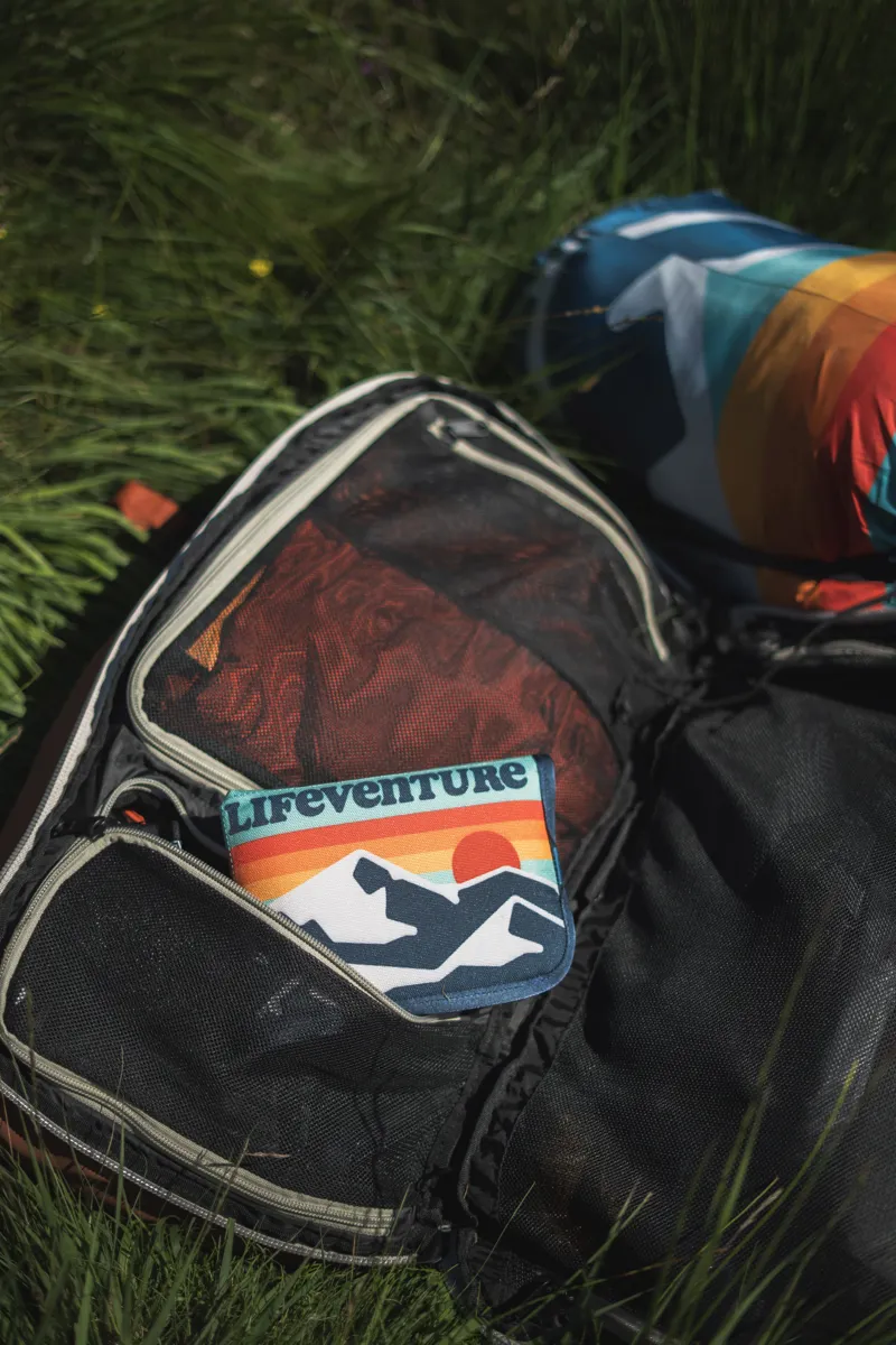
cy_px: 672
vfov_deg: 39.6
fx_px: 1867
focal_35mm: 50
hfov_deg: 27.0
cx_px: 448
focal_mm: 50
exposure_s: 1/1600
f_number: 1.8
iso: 100
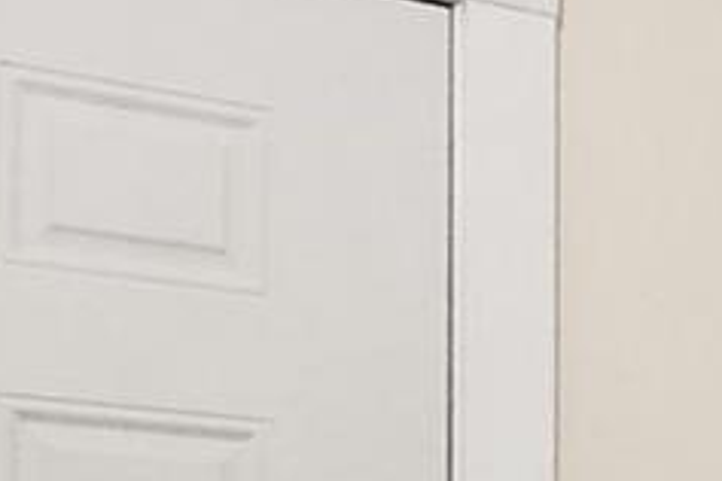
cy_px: 746
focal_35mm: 108
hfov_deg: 16.4
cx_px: 1225
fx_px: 2166
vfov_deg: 12.0
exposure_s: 1/20
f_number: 8
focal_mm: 16
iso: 1600
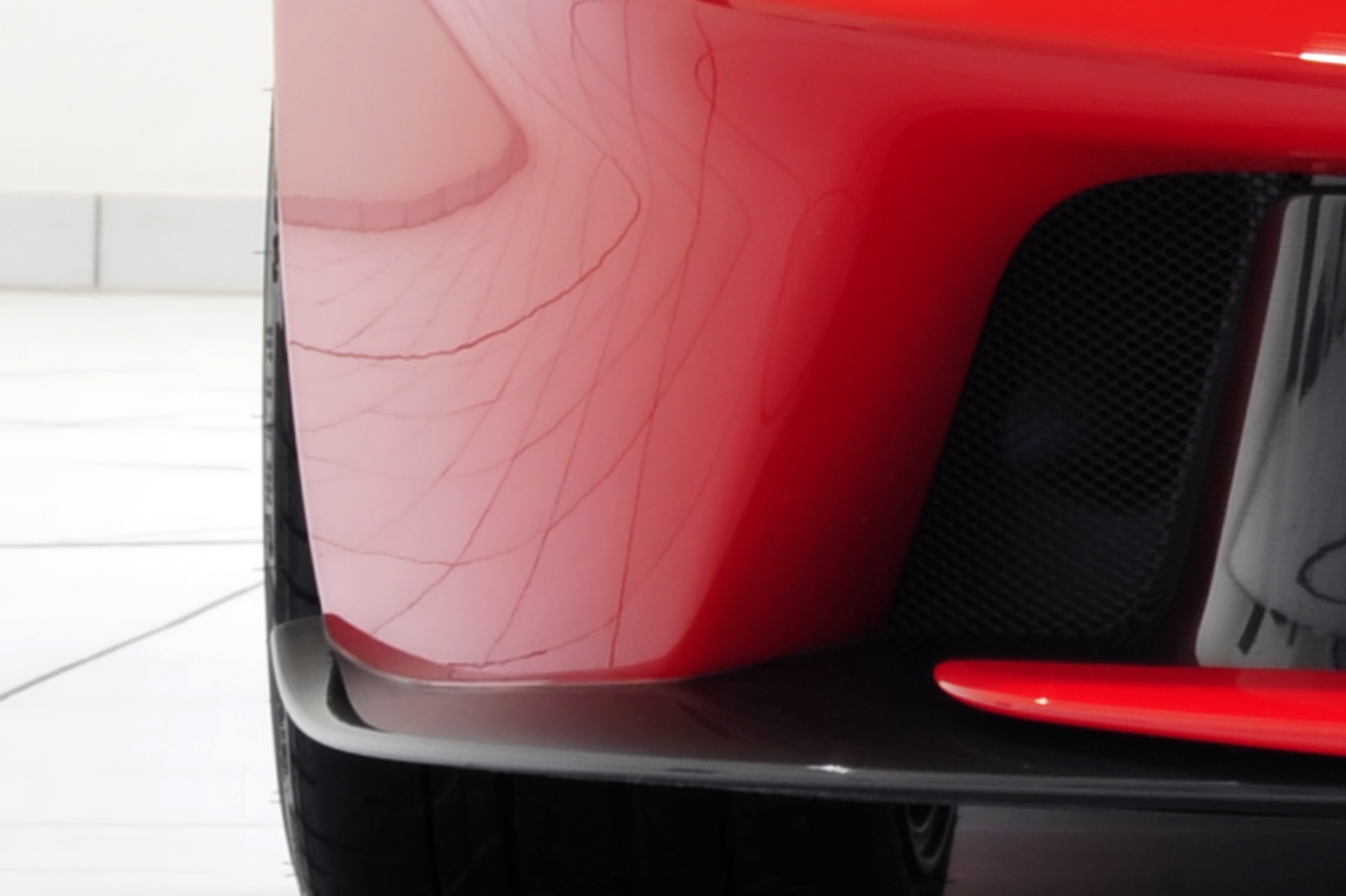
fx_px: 29257
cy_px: -351
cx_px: 2507
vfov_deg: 1.8
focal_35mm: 783
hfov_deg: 2.6
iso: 200
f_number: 16
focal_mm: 155
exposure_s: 3
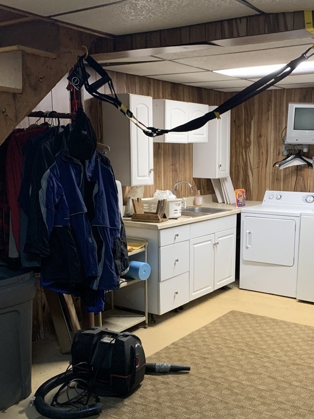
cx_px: 215
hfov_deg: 35.5
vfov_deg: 46.3
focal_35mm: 40
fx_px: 484
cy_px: 266
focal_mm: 4.25
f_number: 1.8
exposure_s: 1/60
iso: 320
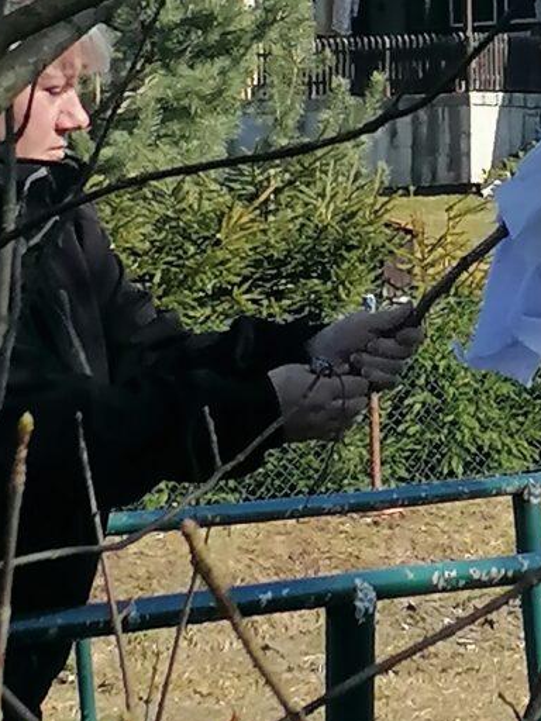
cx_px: 626
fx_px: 4230
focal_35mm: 203
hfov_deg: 7.3
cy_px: 20
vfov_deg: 9.7
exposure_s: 1/853
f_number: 1.8
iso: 50
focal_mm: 4.75
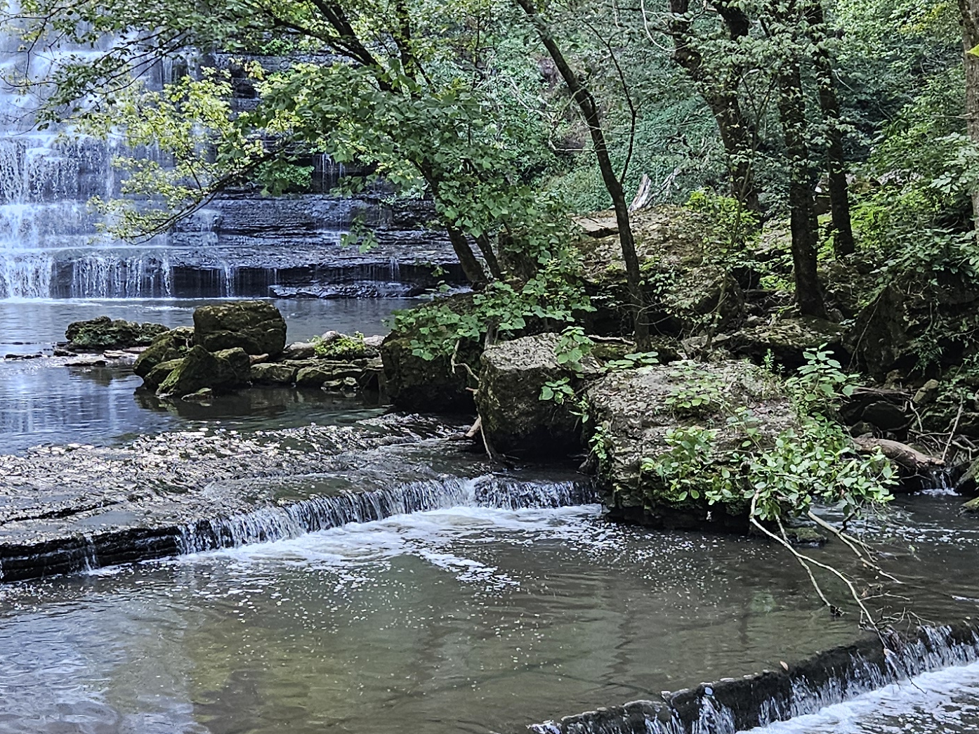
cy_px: 364
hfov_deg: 29.4
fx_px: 1866
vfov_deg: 22.2
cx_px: 558
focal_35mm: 66
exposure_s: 1/120
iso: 160
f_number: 1.8
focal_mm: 5.4
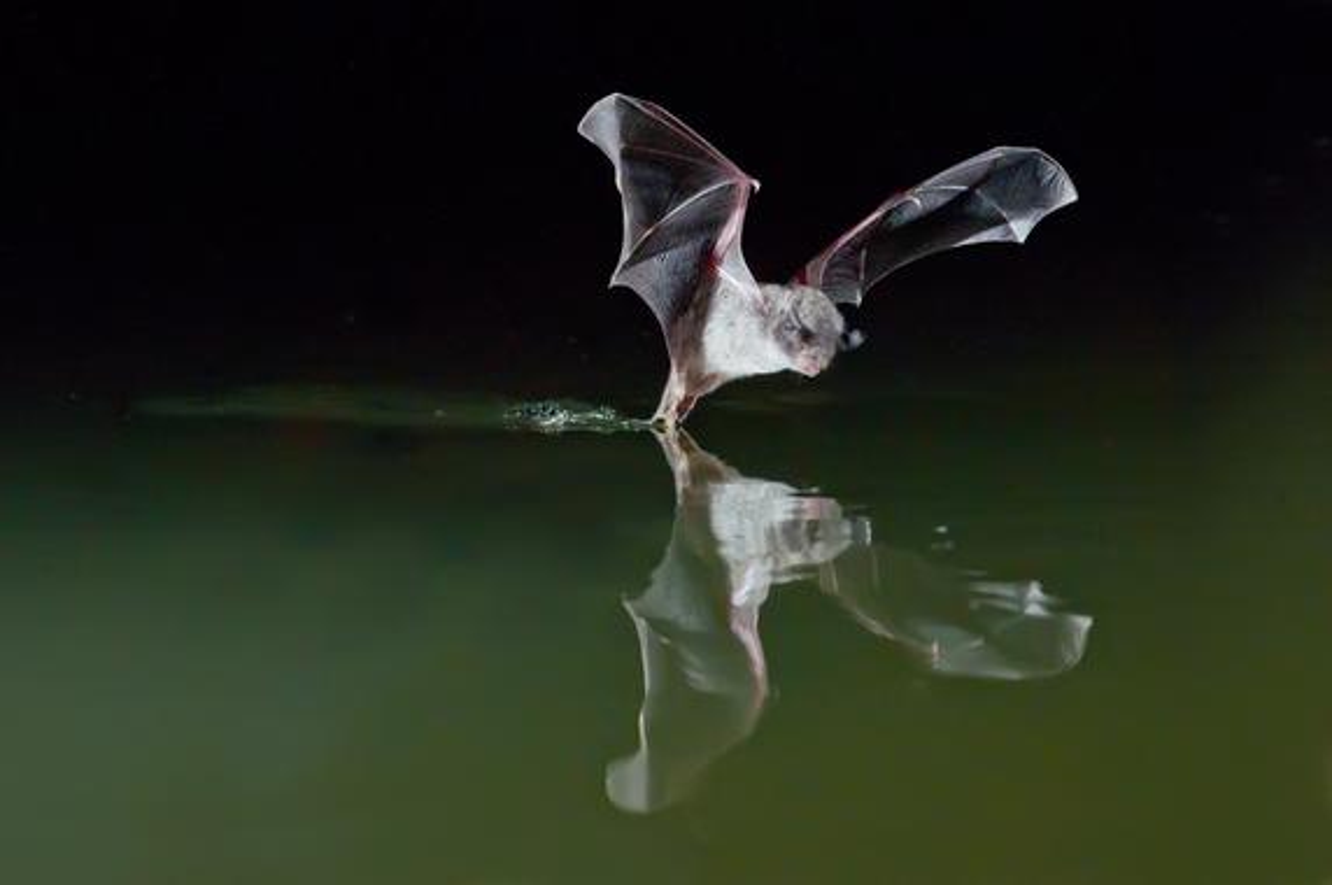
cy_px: 442
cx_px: 666
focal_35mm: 158
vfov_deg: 8.7
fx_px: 5821
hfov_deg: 13.1
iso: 800
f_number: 10
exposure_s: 21
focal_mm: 105
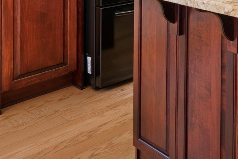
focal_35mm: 56
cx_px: 341
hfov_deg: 27.2
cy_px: -86
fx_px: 369
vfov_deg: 20.5
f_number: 9
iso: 100
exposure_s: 2.5
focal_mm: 15.5
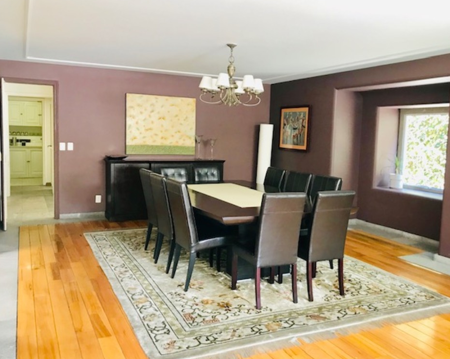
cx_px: 240
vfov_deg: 48.5
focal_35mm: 30
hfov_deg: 58.7
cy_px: 178
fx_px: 399
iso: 32
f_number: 1.8
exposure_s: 1/22
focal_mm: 3.99
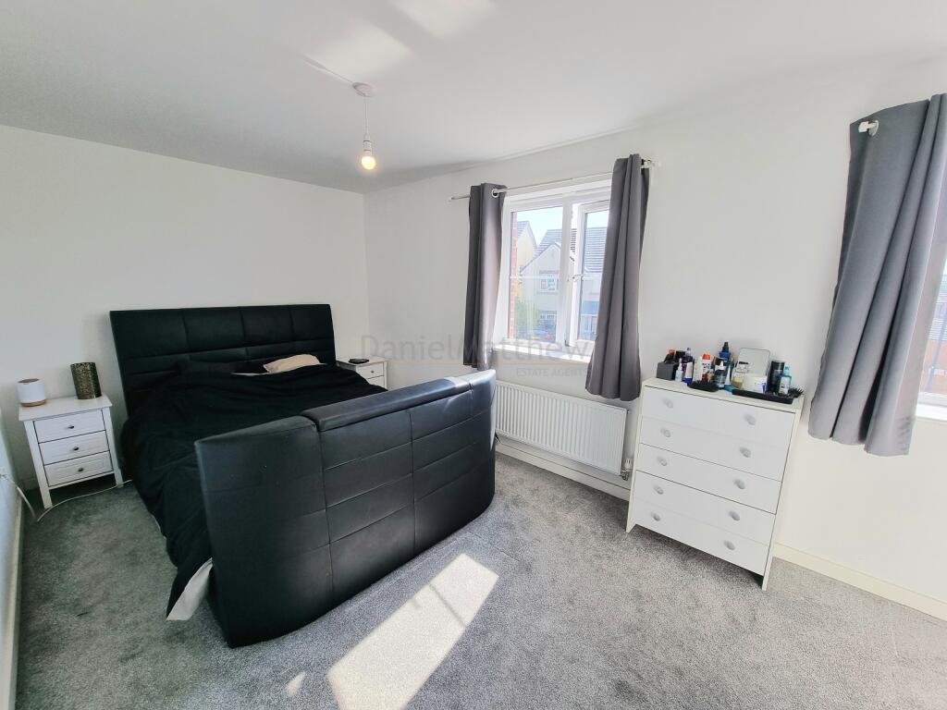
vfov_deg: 89.9
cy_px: 355
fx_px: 356
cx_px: 474
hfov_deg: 106.2
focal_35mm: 13
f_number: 2.2
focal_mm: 2.2
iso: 50
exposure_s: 1/270
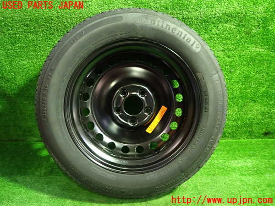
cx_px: 138
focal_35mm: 25
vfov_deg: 54.9
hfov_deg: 69.4
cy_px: 103
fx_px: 199
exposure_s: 1/30
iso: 640
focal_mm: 4.5
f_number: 2
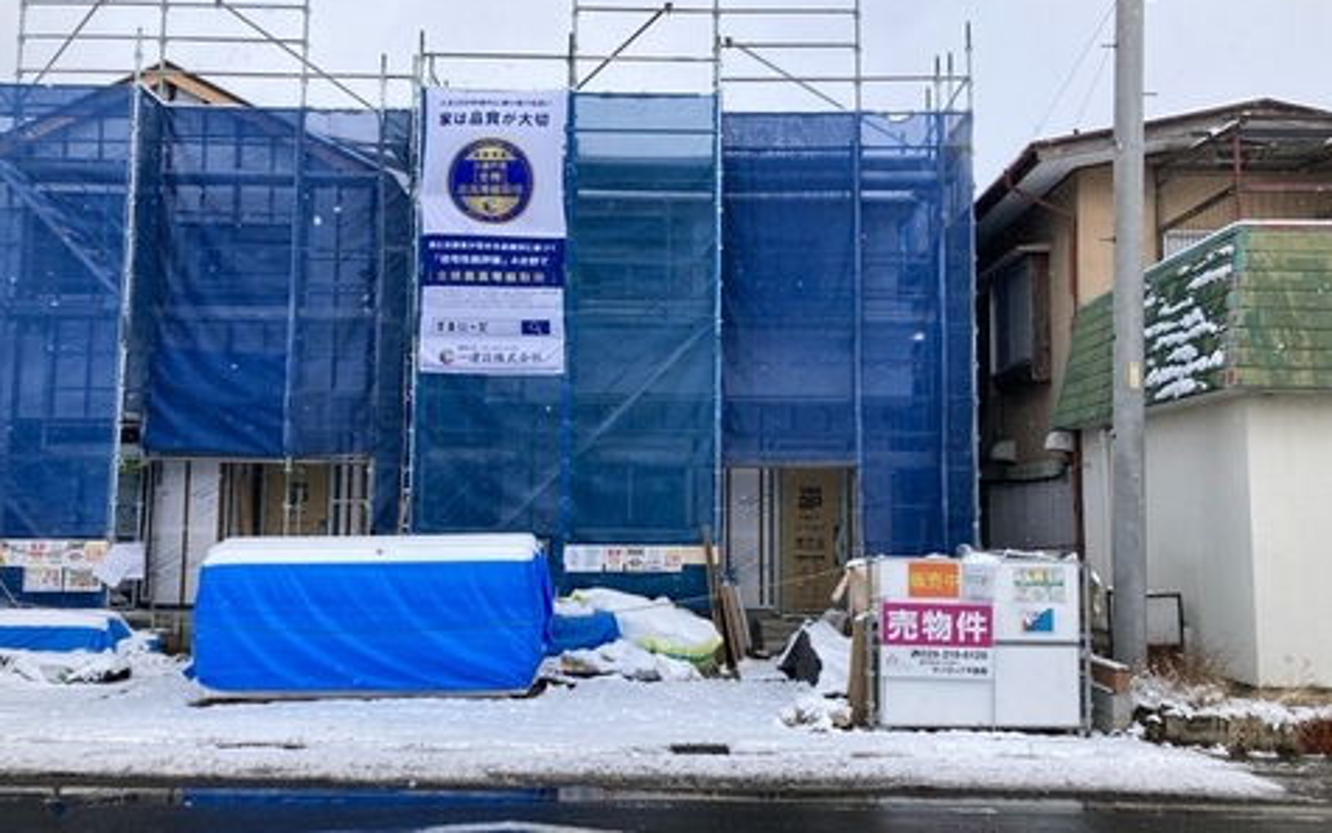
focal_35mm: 30
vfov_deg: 41.8
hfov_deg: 62.9
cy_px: 440
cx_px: 667
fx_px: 1089
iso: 20
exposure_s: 1/1389
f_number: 1.8
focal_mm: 3.99
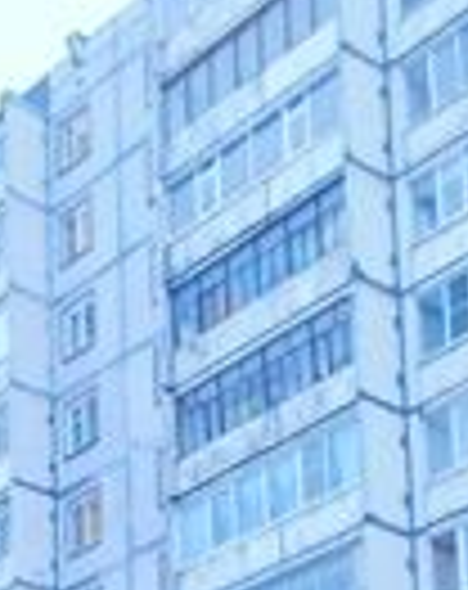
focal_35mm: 110
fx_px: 1913
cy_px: 1045
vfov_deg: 15.3
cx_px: 261
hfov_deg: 13.9
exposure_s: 1/20
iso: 400
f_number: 3
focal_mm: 4
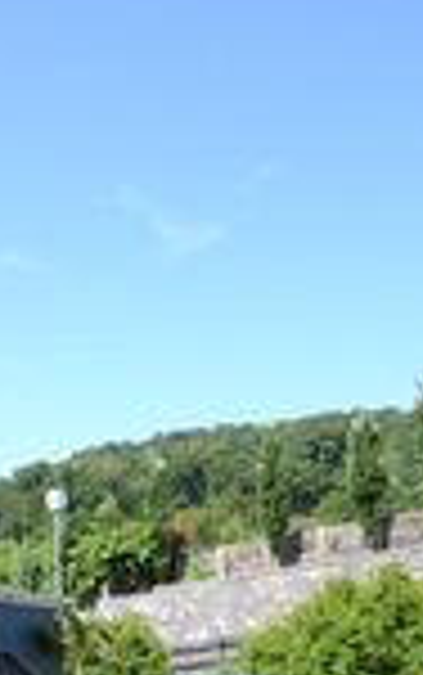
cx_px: -189
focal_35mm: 51
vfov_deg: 35.6
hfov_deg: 21.7
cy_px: 682
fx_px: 939
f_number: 6.3
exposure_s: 1/160
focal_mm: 10
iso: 100
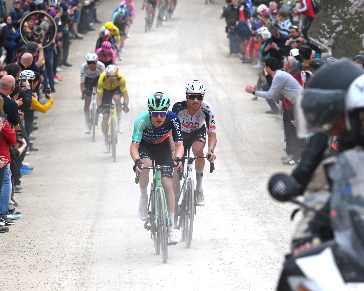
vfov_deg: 6.5
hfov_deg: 8.2
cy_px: 145
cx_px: 185
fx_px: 2553
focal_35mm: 237
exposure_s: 1/1250
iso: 640
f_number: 4.5
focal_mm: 140
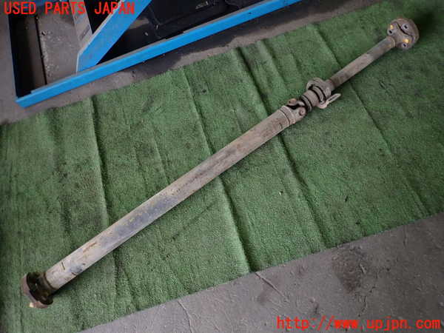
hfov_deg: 69.4
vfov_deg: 54.9
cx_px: 222
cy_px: 166
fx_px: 321
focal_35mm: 25
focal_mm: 4.5
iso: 200
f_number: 2
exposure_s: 1/40
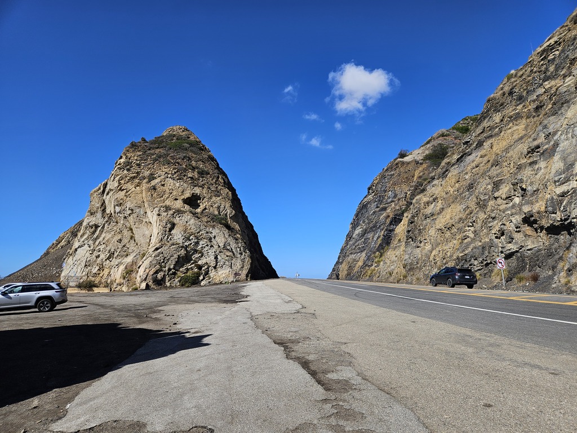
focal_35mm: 23
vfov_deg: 58.9
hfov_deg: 73.9
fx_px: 383
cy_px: 216
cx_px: 288
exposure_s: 1/2572
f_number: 1.8
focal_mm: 5.4
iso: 25
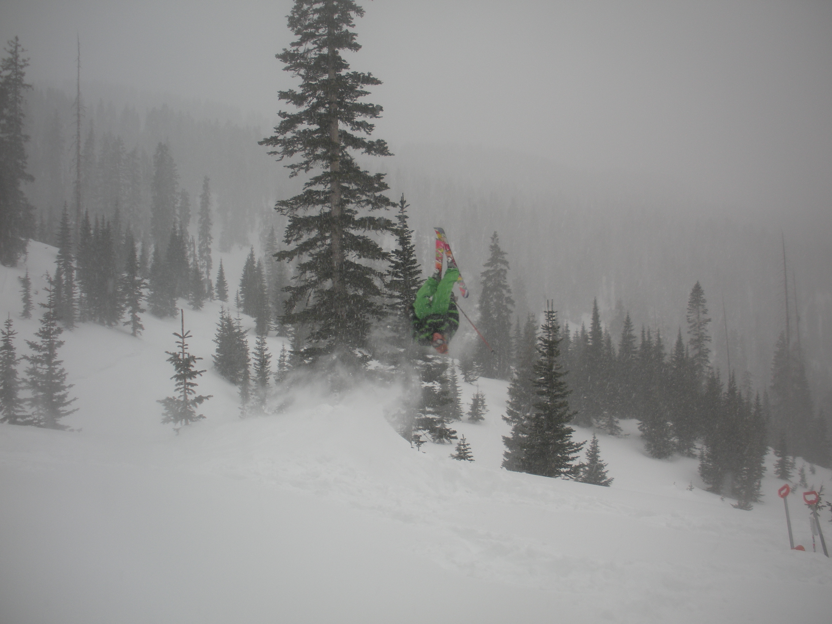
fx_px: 841
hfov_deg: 52.6
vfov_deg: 40.7
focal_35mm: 35
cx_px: 416
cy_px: 312
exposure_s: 1/223
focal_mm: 6.3
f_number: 3.5
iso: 64
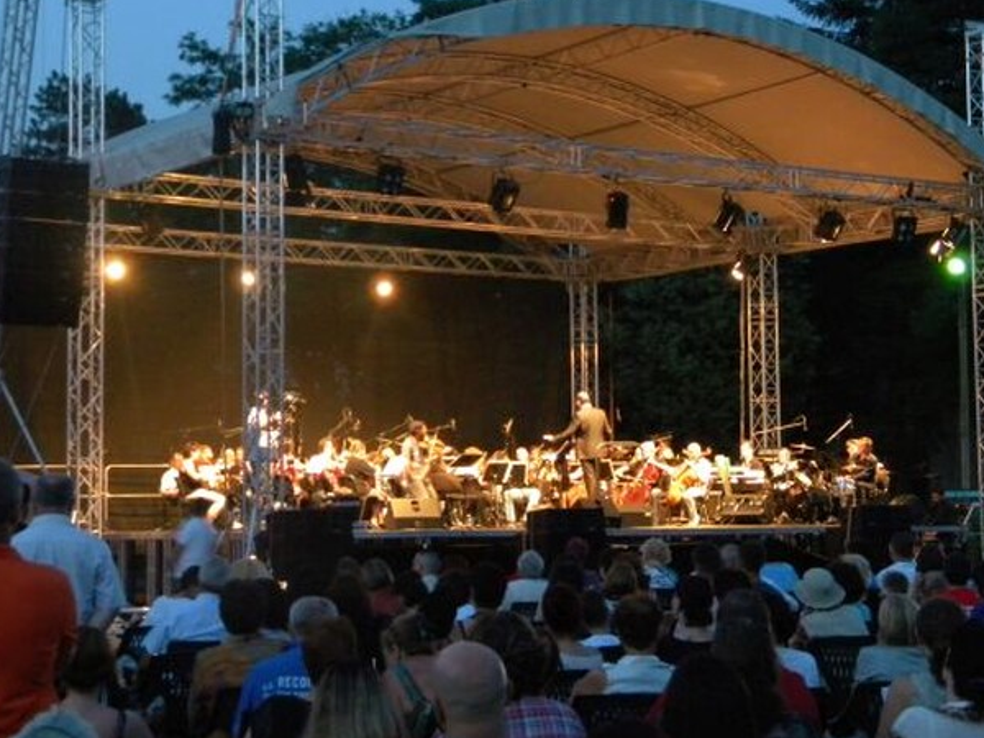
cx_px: 490
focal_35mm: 70
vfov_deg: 21.0
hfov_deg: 27.8
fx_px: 1990
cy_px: 347
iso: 400
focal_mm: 10.1
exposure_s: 1/3.8
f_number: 4.1
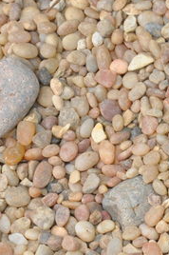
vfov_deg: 4.7
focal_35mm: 440
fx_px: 3109
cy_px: 102
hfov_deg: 3.1
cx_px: 189
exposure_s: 1/640
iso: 2000
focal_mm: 105
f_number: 13
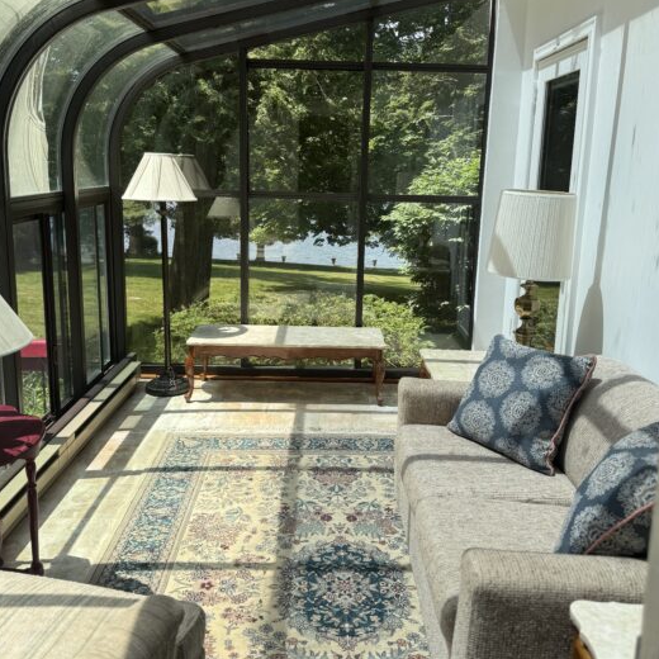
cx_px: 333
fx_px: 668
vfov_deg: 52.4
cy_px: 291
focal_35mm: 31
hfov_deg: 52.5
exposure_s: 1/1493
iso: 80
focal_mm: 6.76
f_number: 1.78
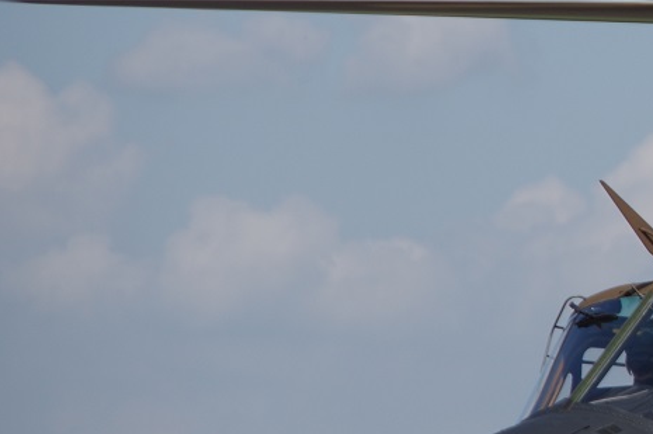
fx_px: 12647
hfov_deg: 2.9
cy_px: 166
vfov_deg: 2.0
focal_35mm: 698
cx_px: 1239
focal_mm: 120
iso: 100
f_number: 6.3
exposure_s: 1/640
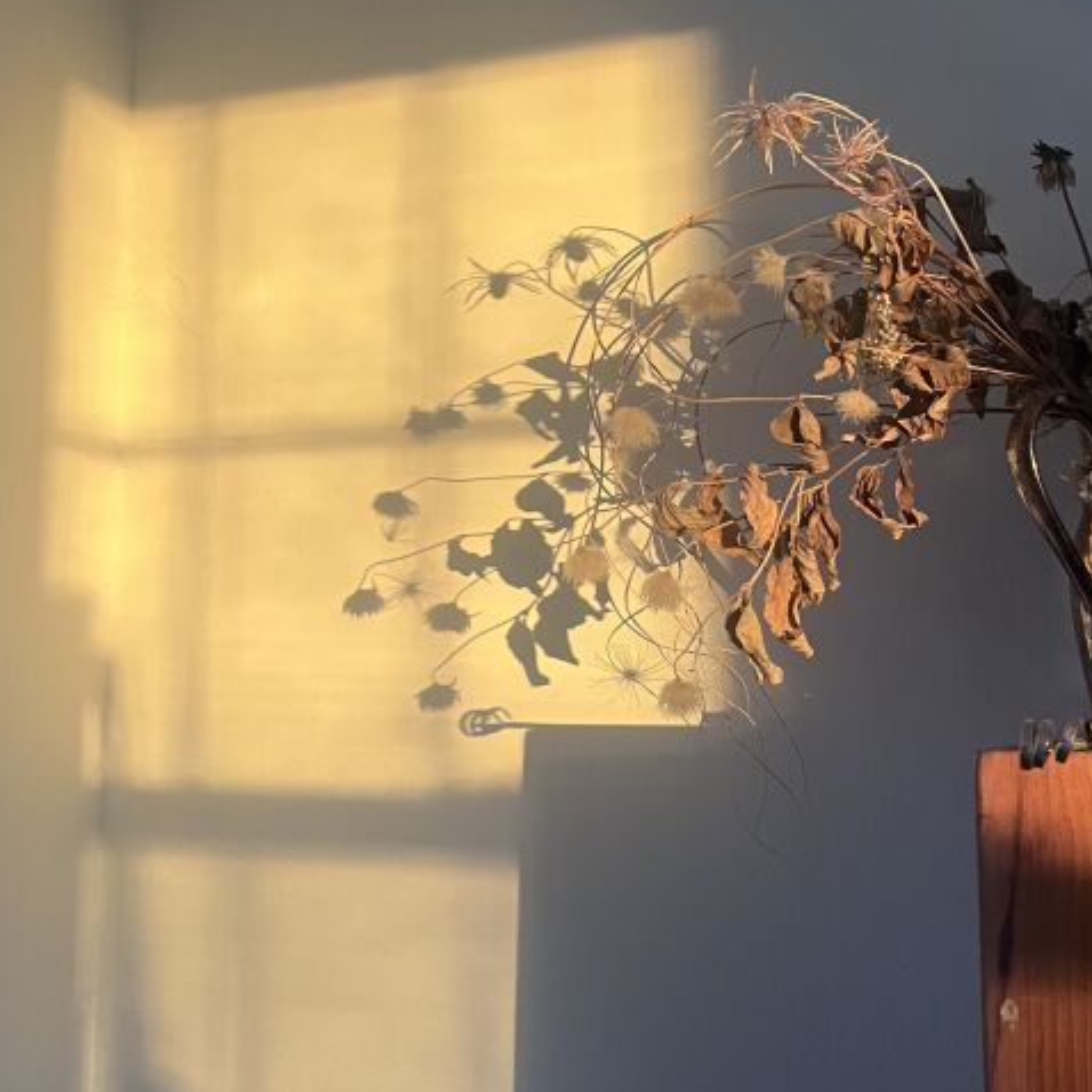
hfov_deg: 36.0
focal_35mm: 47
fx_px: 1677
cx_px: 490
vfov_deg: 36.0
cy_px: 467
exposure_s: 1/60
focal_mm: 5.1
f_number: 1.6
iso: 250
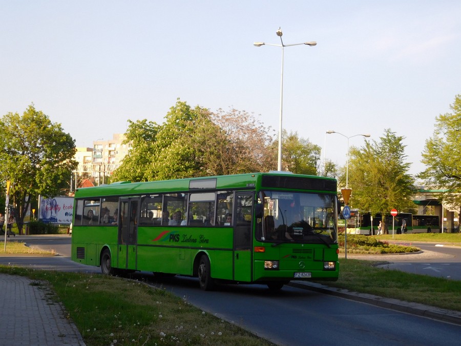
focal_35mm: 62
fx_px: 826
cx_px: 230
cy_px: 173
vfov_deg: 23.7
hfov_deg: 31.2
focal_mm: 11.1
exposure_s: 1/320
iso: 125
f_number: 4.4
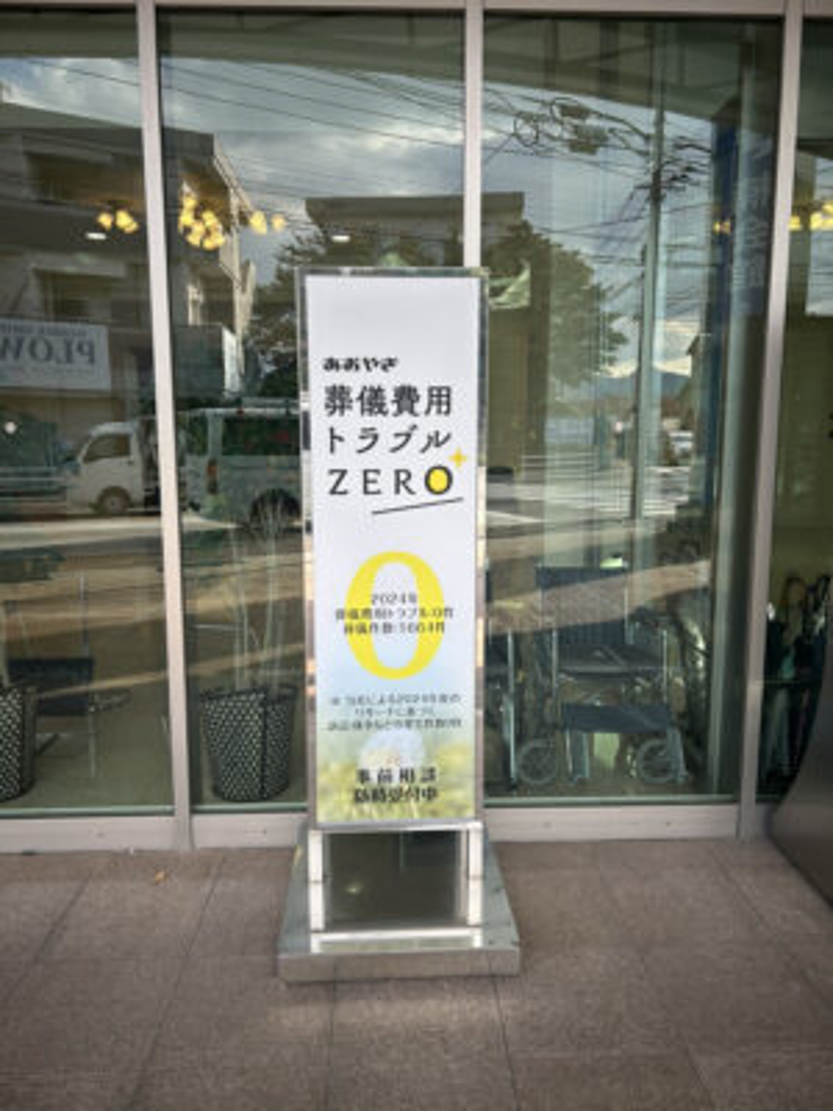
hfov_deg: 53.1
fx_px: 834
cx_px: 416
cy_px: 556
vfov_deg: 67.3
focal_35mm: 26
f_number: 1.5
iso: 50
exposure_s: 1/558
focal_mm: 5.7
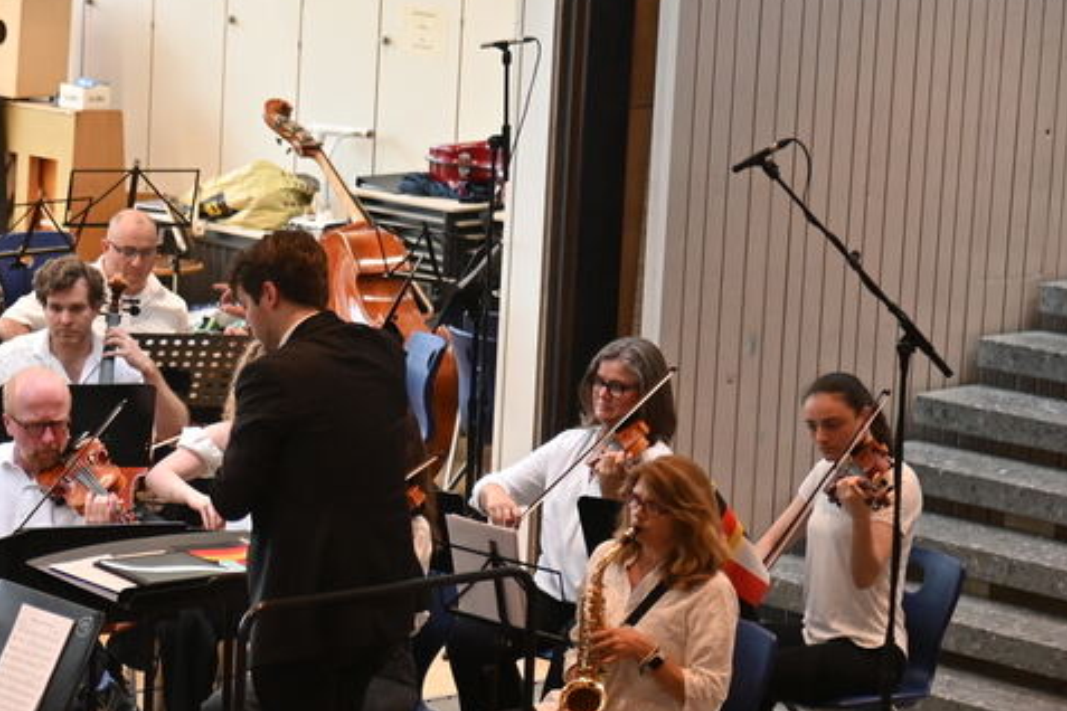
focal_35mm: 156
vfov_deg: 8.8
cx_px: -239
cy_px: 430
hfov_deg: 12.8
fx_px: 4623
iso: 720
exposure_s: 1/125
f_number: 2.8
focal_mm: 62
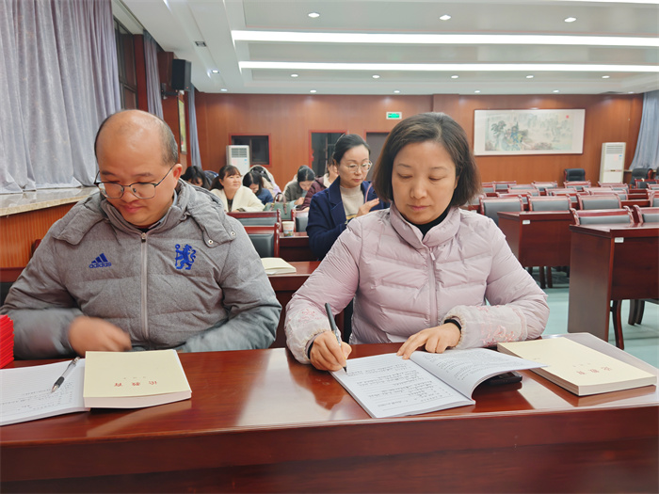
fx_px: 514
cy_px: 247
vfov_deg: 51.4
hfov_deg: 65.3
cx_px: 330
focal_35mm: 27
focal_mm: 6.67
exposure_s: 1/50
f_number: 1.9
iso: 320
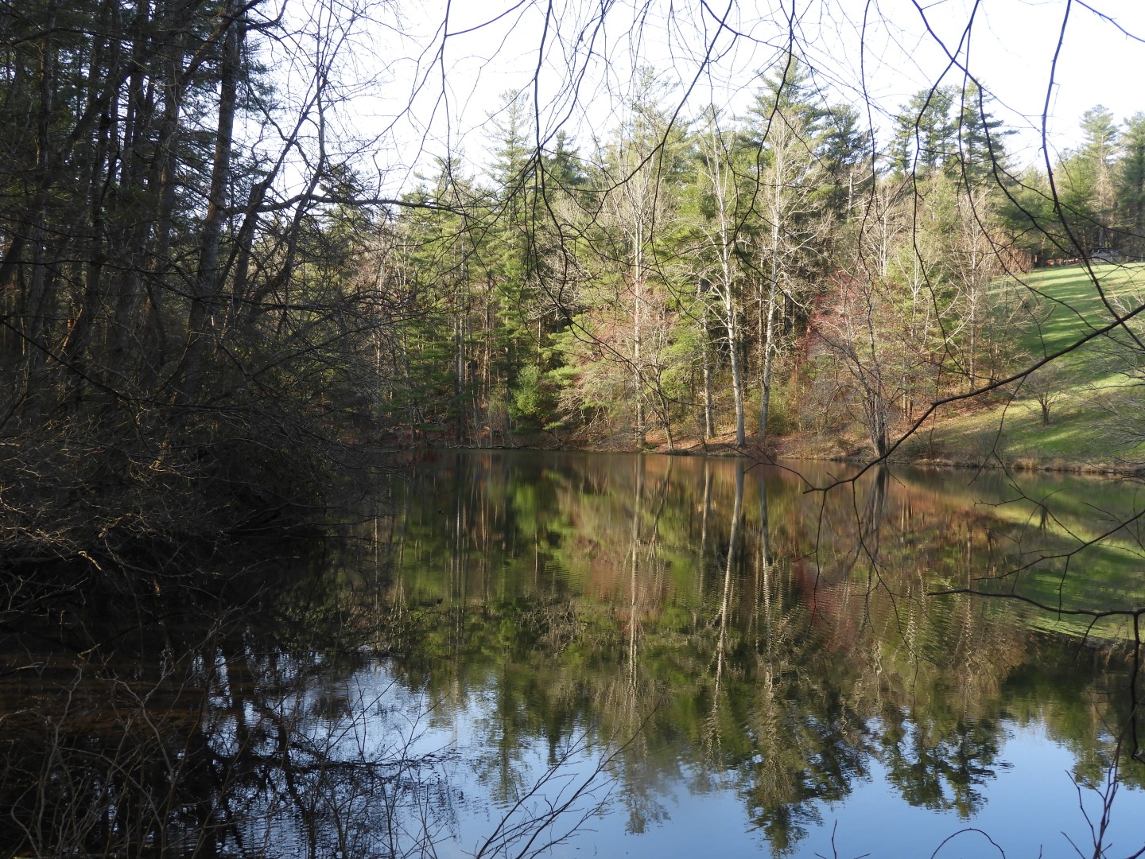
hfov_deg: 46.8
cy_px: 430
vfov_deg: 36.0
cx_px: 572
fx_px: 1323
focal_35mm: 40
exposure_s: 1/125
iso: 100
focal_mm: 7.2
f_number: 3.8
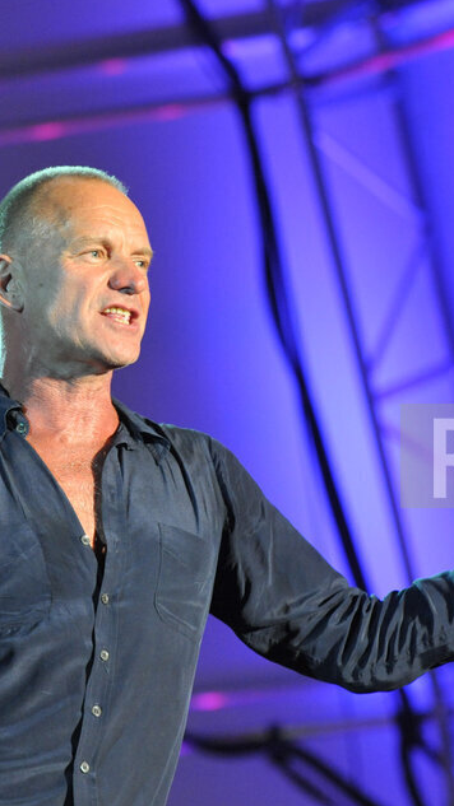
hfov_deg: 6.2
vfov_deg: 10.9
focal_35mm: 197
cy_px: 379
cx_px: 119
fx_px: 4217
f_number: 3.5
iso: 3200
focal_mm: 110
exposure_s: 1/250
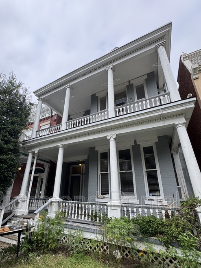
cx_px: 84
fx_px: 132
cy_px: 150
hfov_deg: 74.2
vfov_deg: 90.6
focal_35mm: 17
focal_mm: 2.22
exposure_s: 1/243
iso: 40
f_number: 2.2
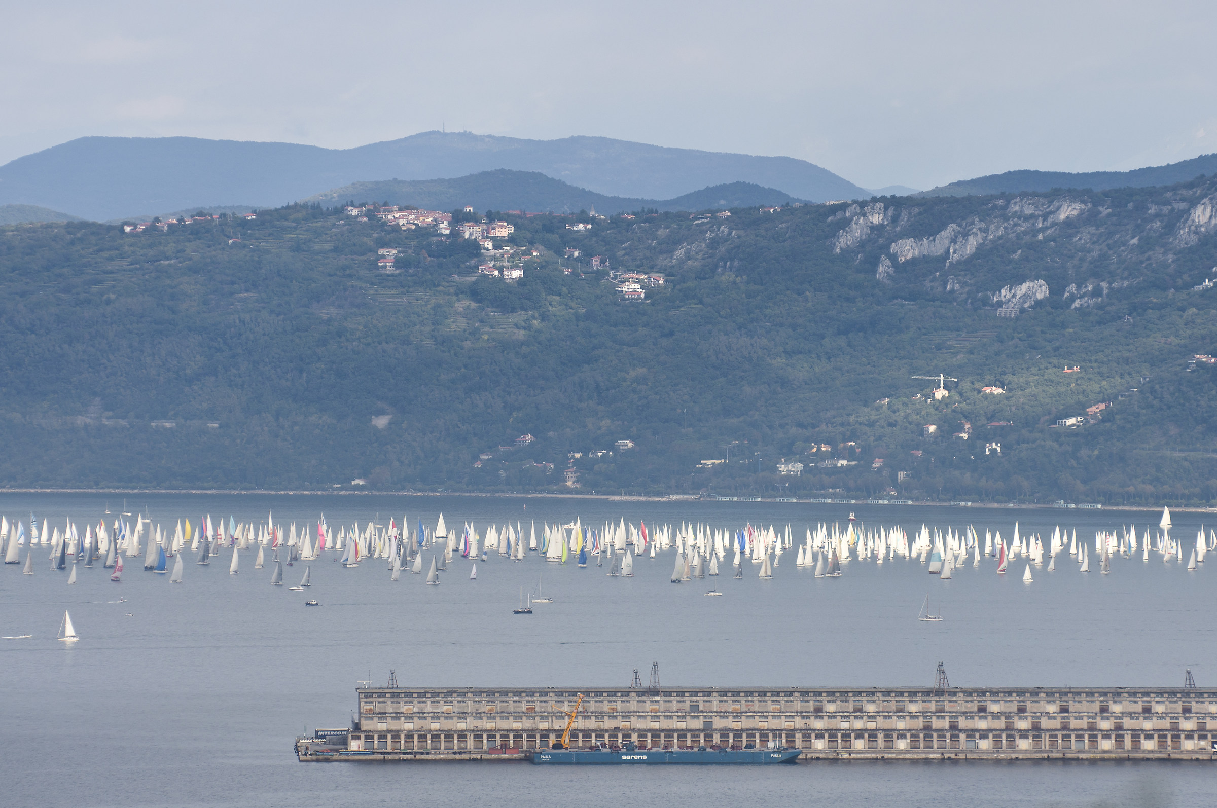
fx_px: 10129
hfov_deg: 6.9
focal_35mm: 300
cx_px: 608
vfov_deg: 4.6
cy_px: 404
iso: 200
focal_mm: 200
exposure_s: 1/800
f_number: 6.3
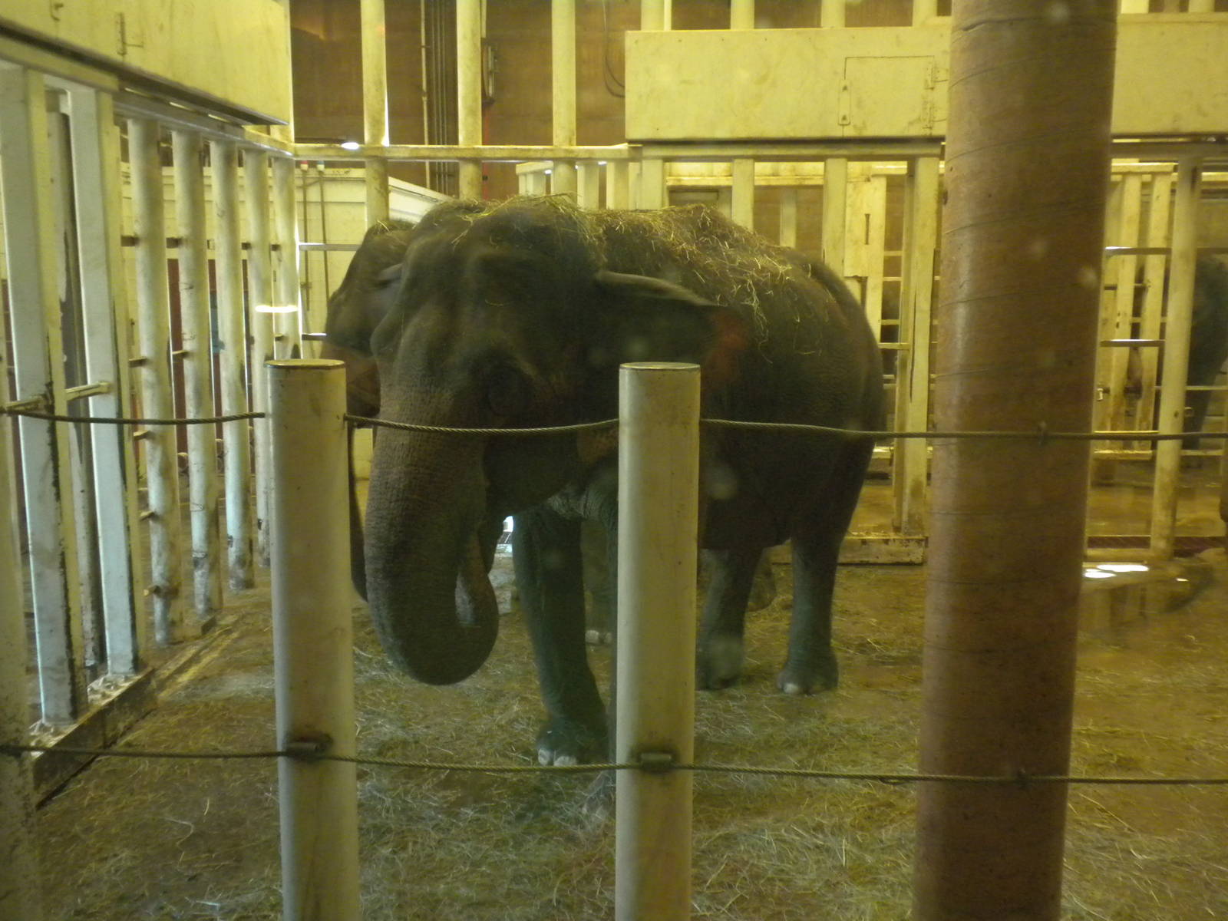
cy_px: 460
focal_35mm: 37
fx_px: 1313
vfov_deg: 38.7
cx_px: 614
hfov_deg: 50.1
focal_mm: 6.6
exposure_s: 1/27.1
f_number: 3.5
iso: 400
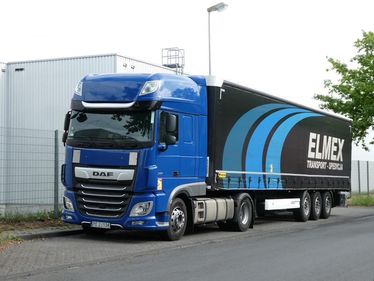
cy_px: 140
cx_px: 187
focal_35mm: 65
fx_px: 702
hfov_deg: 29.8
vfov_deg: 22.6
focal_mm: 11.7
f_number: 4.4
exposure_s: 1/160
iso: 80
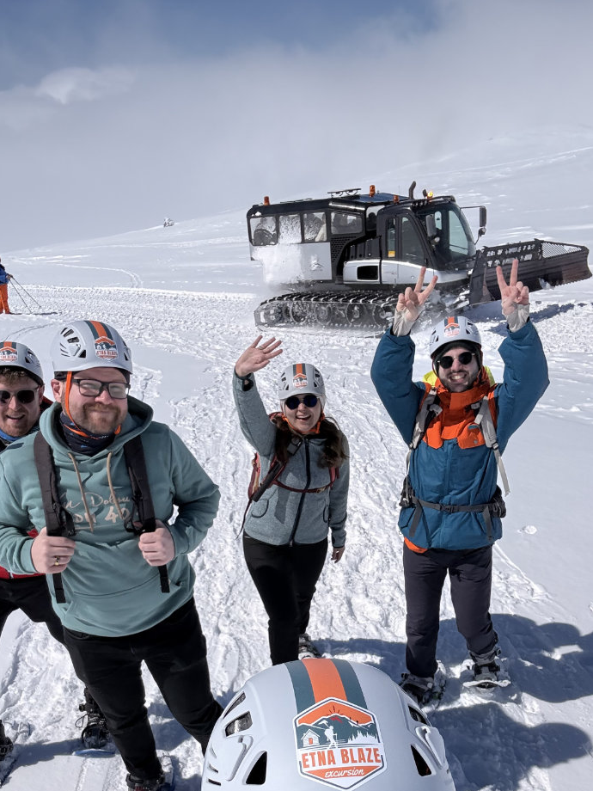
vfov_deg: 55.3
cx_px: 280
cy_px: 543
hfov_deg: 44.1
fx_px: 731
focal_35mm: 32
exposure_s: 1/4115
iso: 25
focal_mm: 2.7
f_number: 1.9
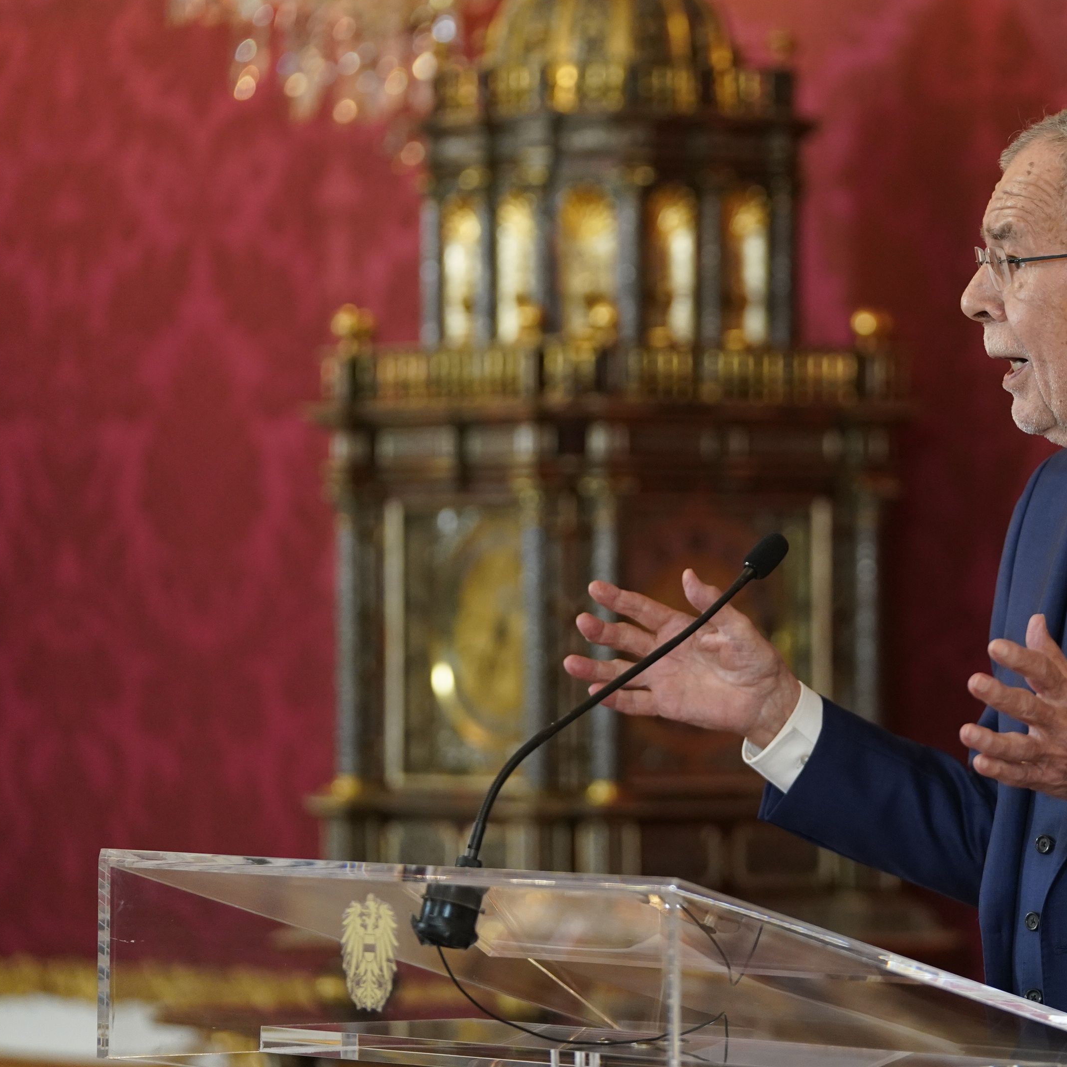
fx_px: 7567
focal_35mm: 217
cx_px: 876
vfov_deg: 8.1
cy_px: 482
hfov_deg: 8.0
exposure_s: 1/500
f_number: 2.8
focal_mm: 137
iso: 2500
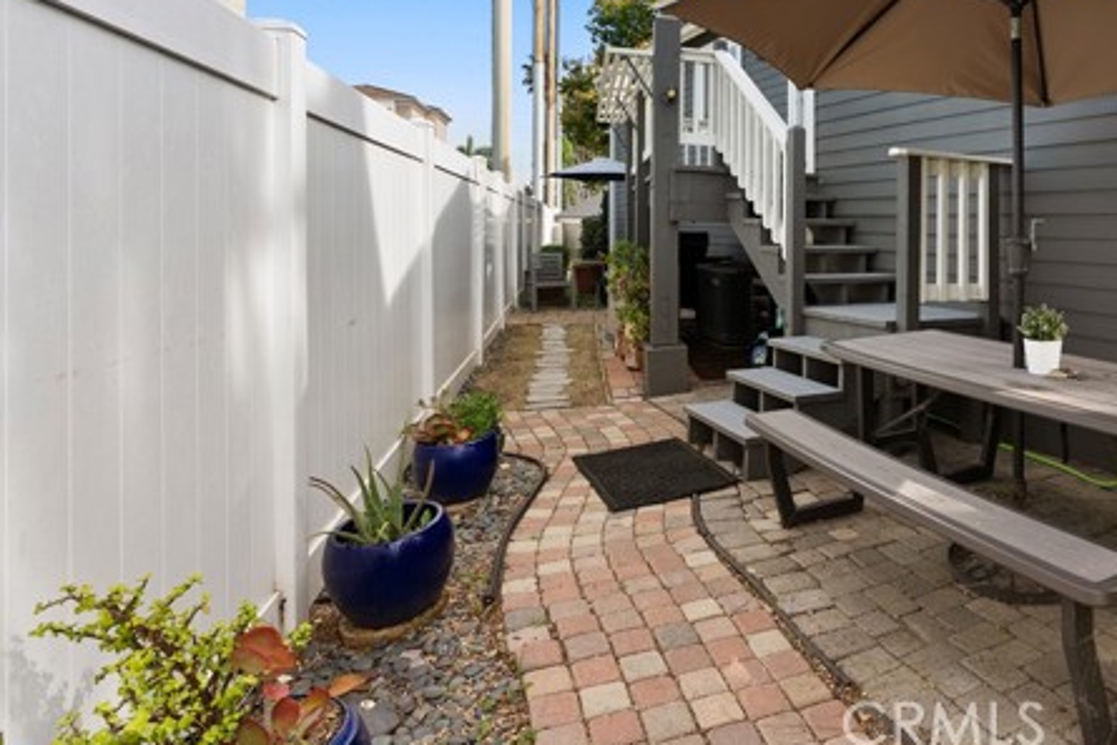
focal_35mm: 23
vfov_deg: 53.6
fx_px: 714
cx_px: 796
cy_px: 225
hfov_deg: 72.3
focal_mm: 16
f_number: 9
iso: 640
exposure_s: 1/60
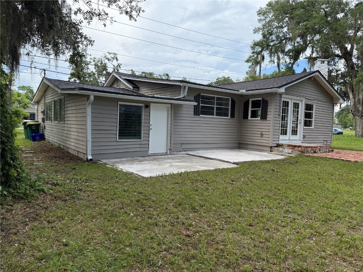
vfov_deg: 56.8
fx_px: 252
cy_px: 136
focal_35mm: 24
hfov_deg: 71.6
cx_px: 182
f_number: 1.78
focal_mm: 6.76
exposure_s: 1/1949
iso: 100
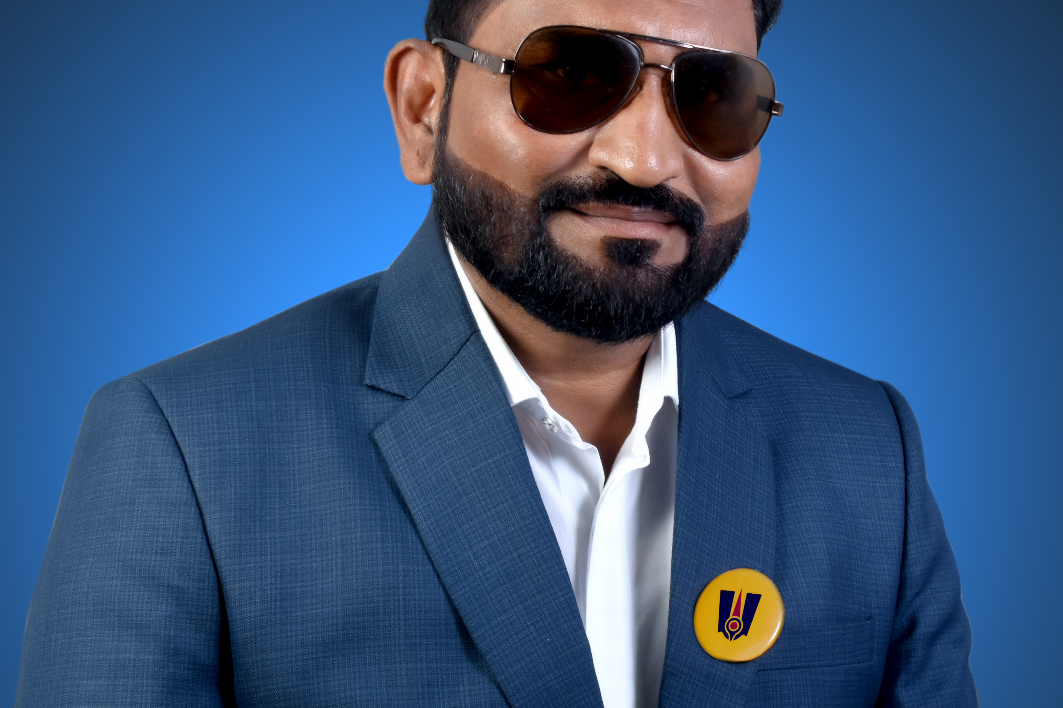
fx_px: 2805
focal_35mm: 95
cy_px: 294
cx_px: 560
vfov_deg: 14.4
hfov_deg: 21.5
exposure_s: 1/250
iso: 200
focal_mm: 40
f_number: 10
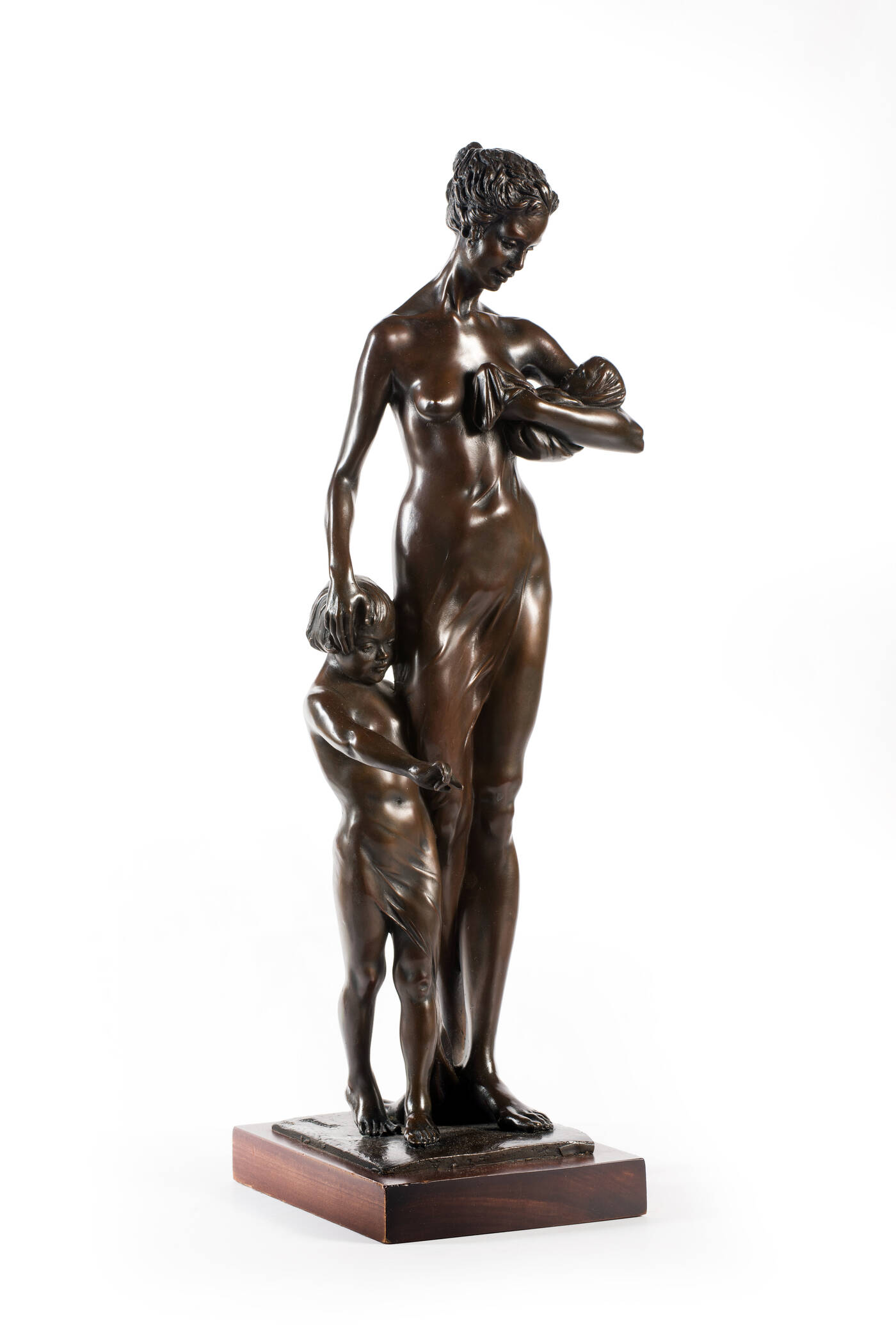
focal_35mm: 122
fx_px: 4551
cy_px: 671
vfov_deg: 16.8
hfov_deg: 11.2
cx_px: 448
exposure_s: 1/200
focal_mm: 122
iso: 125
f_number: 11
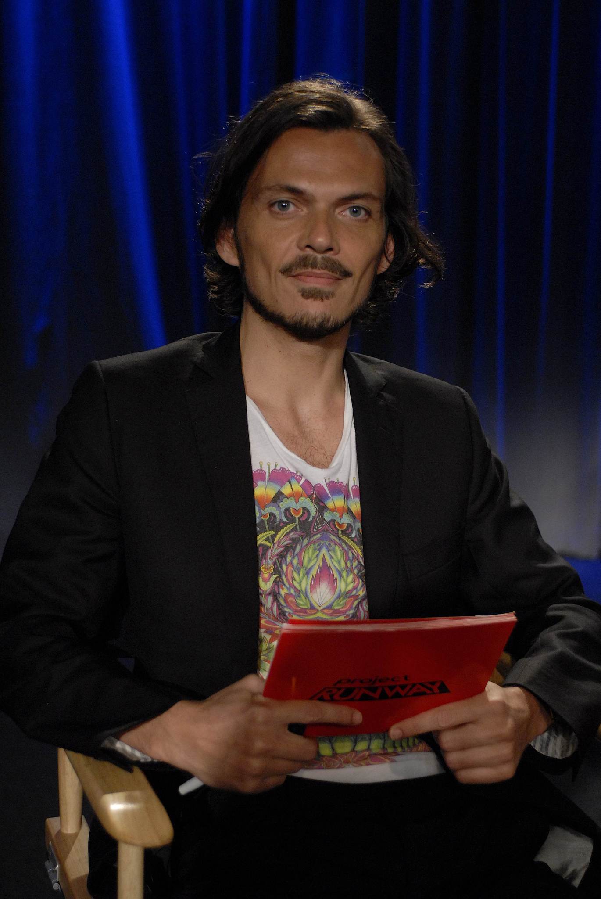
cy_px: 450
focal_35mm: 60
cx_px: 300
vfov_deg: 33.4
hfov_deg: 22.7
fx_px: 1499
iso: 800
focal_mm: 40
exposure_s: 1/60
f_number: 2.8
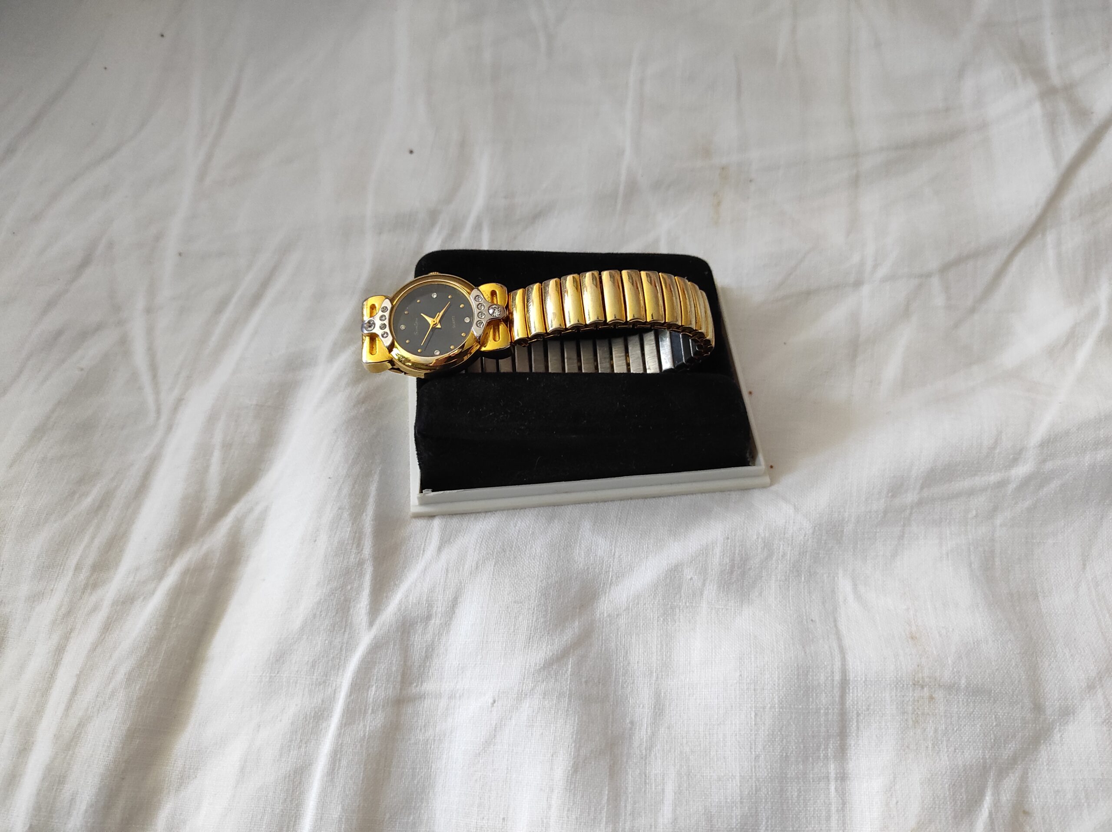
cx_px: 556
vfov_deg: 54.8
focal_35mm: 25
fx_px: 802
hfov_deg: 69.4
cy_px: 416
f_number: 1.89
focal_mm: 5.43
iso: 1229
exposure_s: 1/33
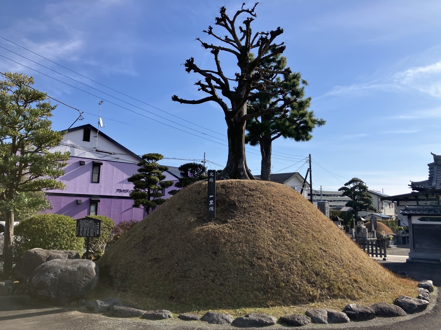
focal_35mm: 28
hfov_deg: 63.4
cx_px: 220
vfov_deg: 49.7
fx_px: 357
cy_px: 165
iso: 32
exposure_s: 1/2433
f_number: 1.8
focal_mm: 3.99
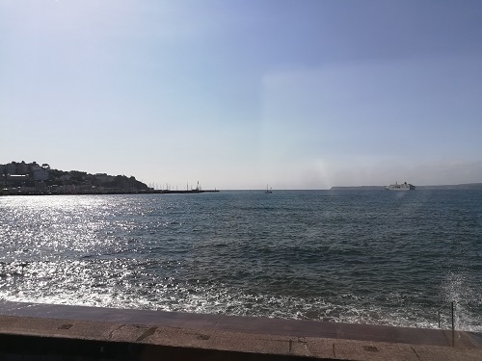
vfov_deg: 53.1
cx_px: 241
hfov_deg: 67.3
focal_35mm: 26
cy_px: 180
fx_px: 362
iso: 50
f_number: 2.2
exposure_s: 1/1931
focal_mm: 3.83
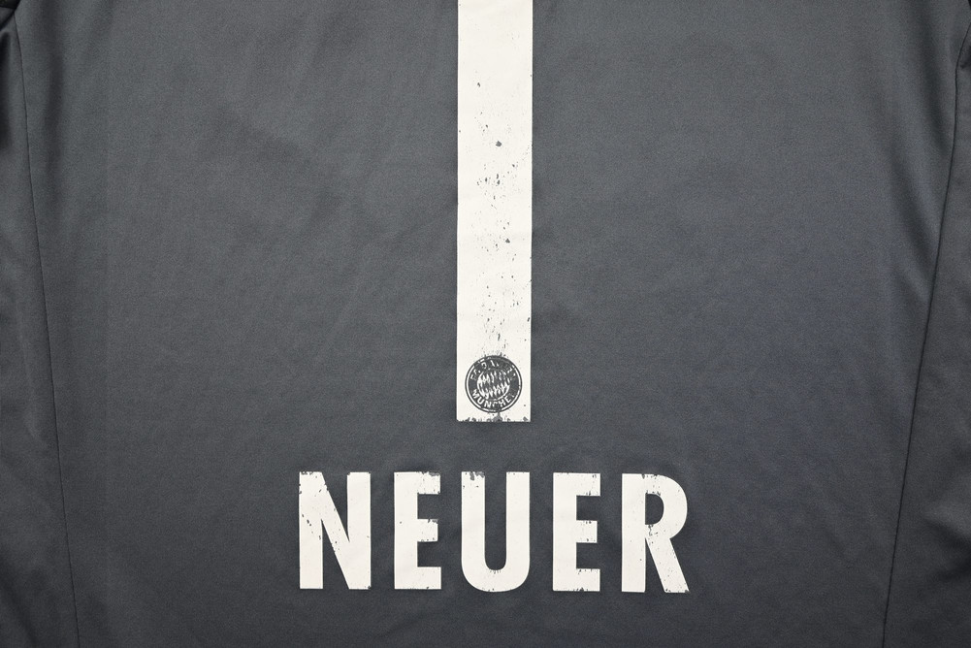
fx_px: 863
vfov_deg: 41.1
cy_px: 324
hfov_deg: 58.7
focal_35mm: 32
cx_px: 486
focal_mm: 32
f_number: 4.8
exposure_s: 1/100
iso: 200
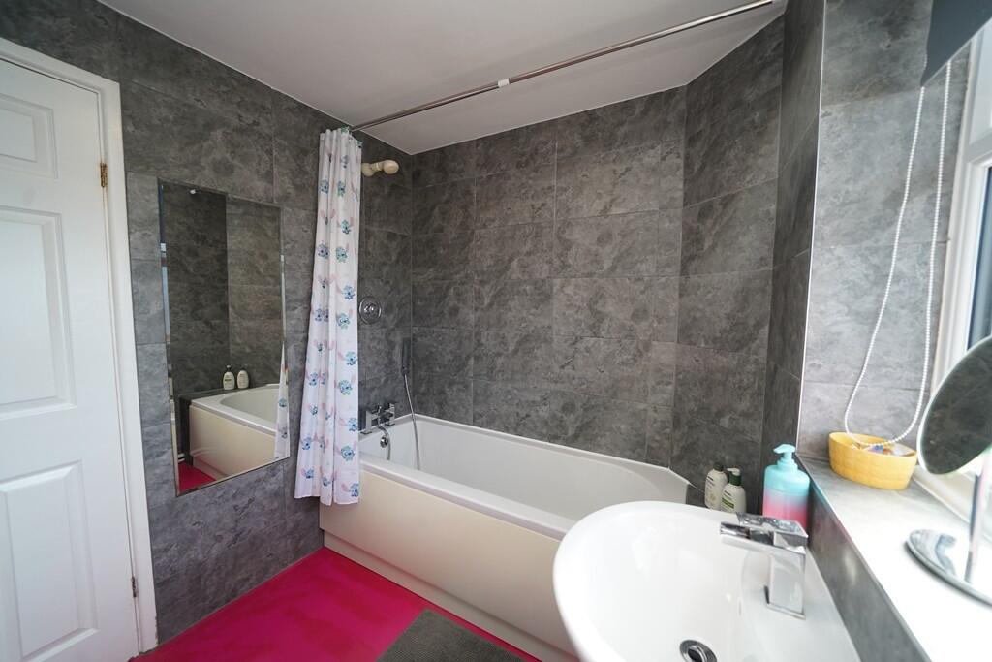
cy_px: 331
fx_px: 358
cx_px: 496
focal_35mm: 13
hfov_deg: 108.3
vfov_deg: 85.4
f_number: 4
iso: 500
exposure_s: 1/160
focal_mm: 13
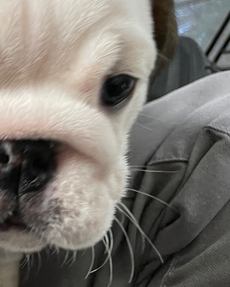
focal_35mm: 79
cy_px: 176
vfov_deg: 24.1
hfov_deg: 16.3
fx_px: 672
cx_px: -185
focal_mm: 4.2
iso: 125
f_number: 1.6
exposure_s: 1/87
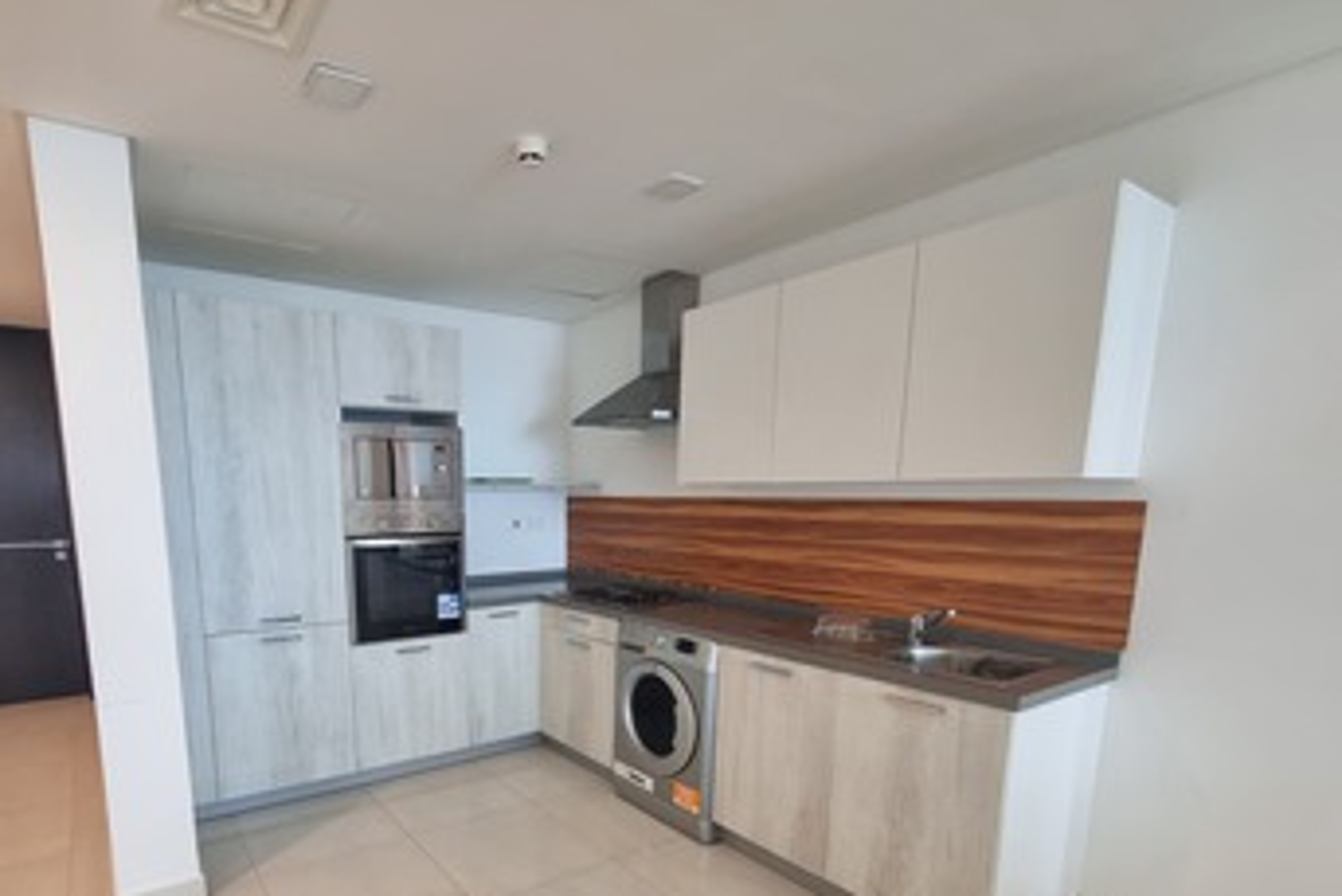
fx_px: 671
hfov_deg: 89.0
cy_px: 624
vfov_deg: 65.0
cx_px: 546
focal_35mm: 18
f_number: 2.2
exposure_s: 1/50
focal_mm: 1.74
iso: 125
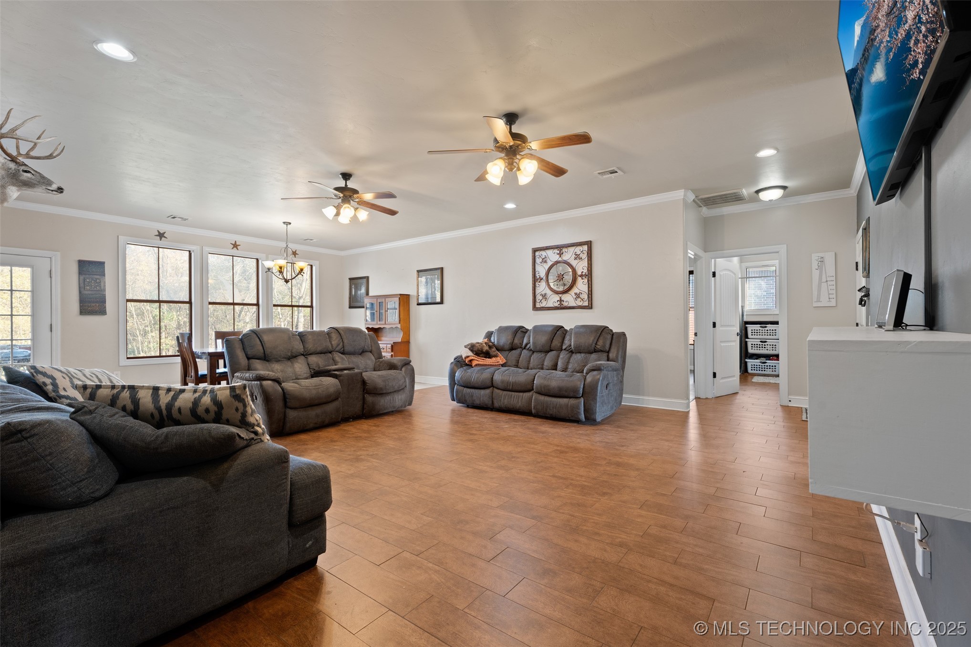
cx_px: 486
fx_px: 431
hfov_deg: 96.7
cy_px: 324
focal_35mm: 16
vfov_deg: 73.7
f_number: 9
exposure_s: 1.3
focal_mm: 16
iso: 250
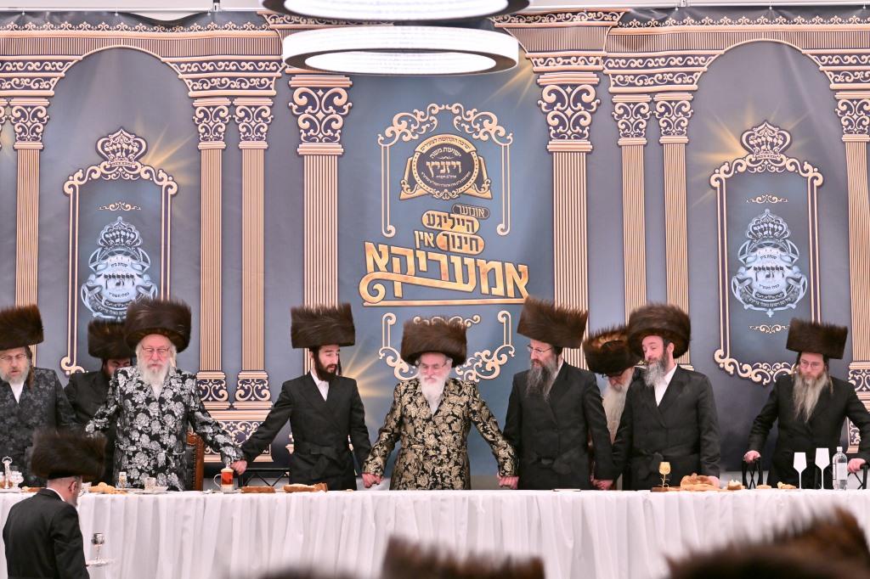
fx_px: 2537
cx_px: 435
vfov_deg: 13.0
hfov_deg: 19.5
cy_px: 290
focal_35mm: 105
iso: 400
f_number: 2.8
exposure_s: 1/160
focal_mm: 70
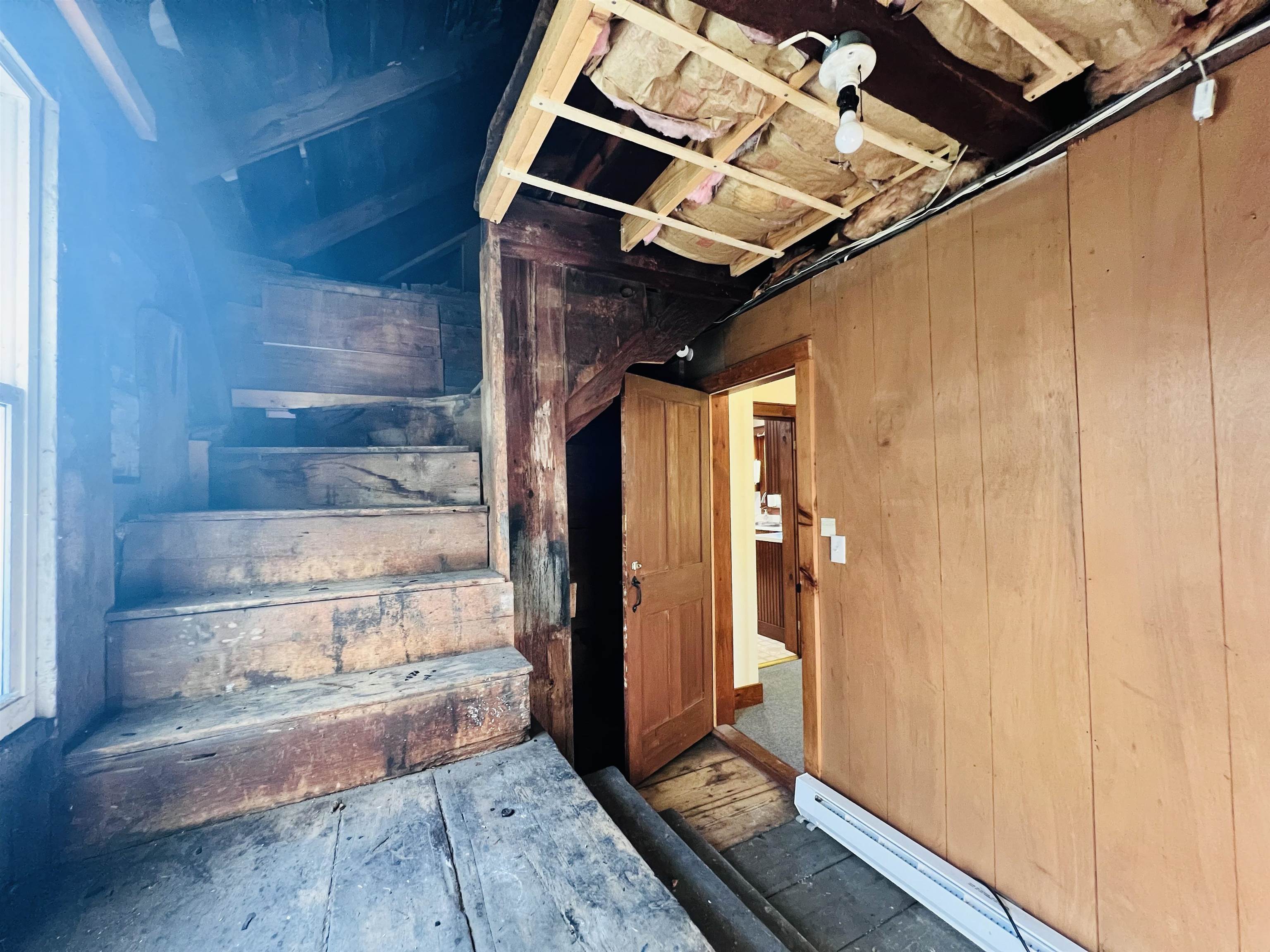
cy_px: 476
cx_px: 635
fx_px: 477
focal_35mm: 13
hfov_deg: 106.2
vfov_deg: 89.9
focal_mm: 1.57
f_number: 1.8
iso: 400
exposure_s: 1/60
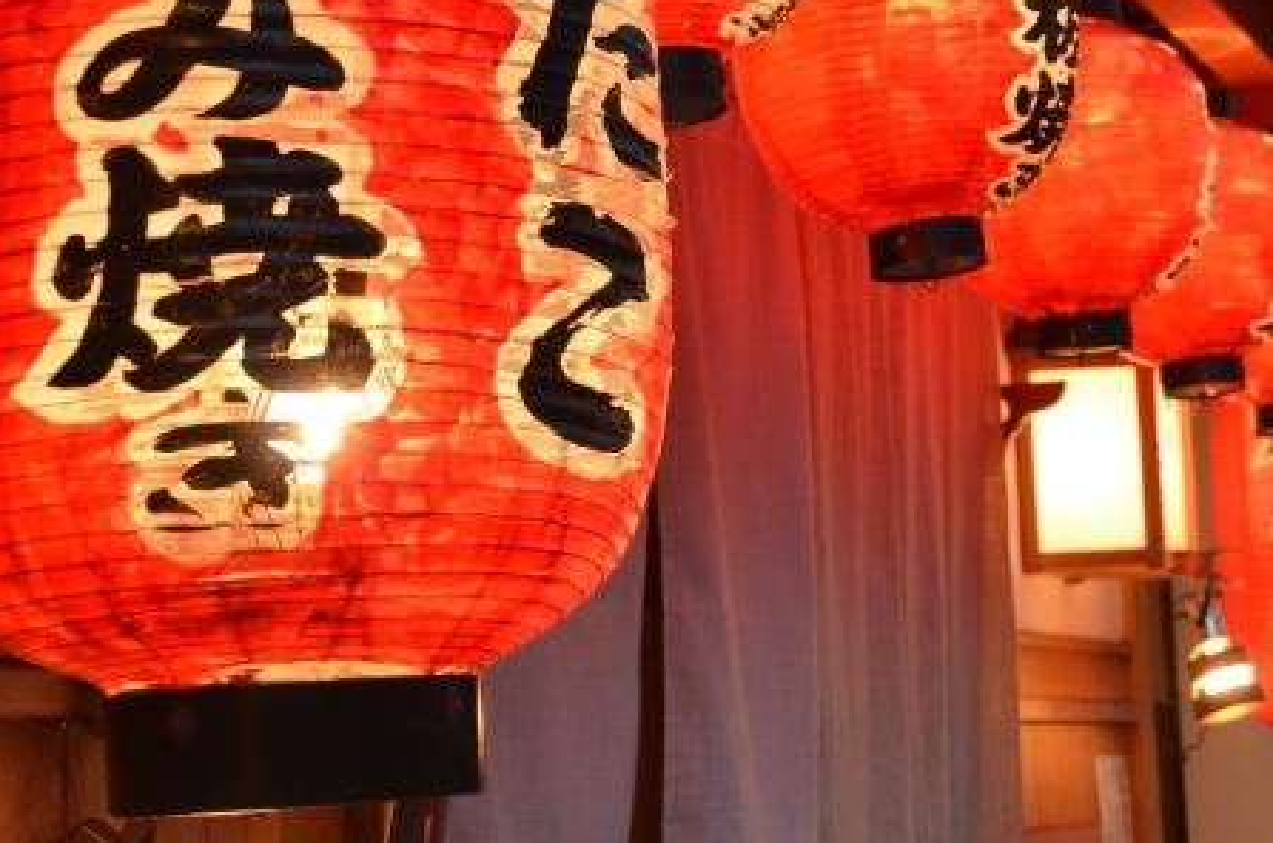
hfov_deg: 21.6
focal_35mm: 94
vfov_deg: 14.4
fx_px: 3317
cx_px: 874
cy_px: 242
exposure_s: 1/80
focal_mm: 28
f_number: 4.5
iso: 400
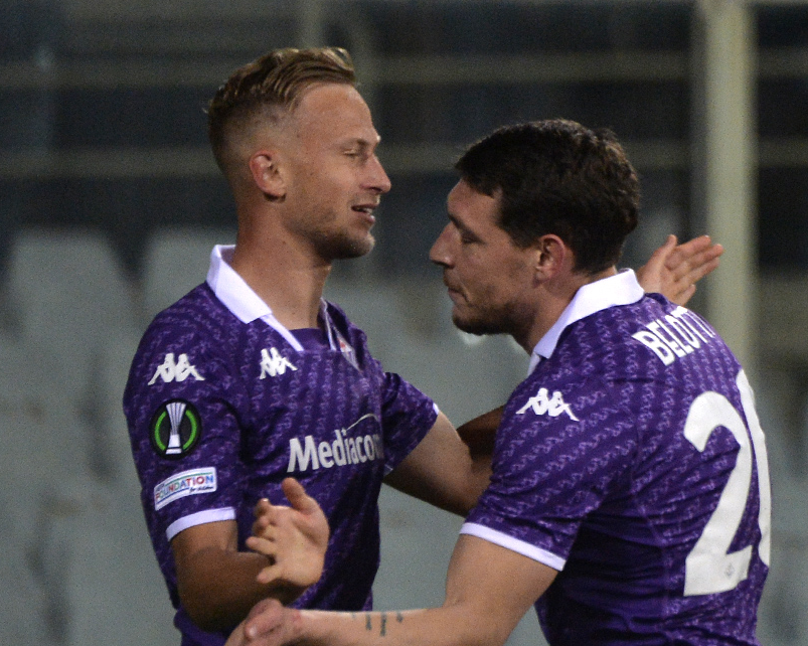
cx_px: 535
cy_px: 398
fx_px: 13412
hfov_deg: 3.5
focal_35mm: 561
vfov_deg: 2.8
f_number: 5.6
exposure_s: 1/800
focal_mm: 400
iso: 2500
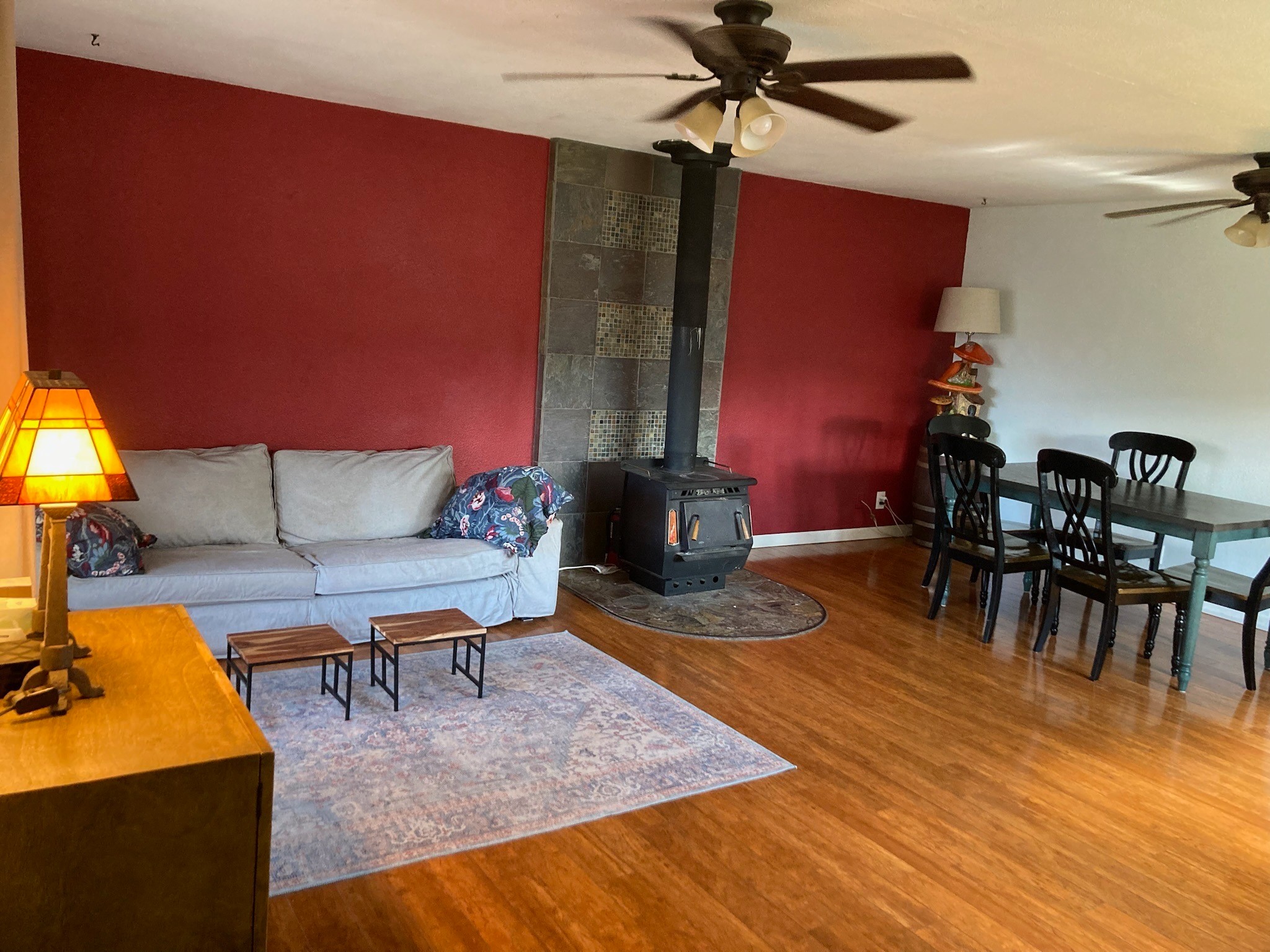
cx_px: 635
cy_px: 476
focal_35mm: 28
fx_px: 1027
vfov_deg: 49.7
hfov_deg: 63.4
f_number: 1.8
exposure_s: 1/40
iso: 320
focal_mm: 3.99
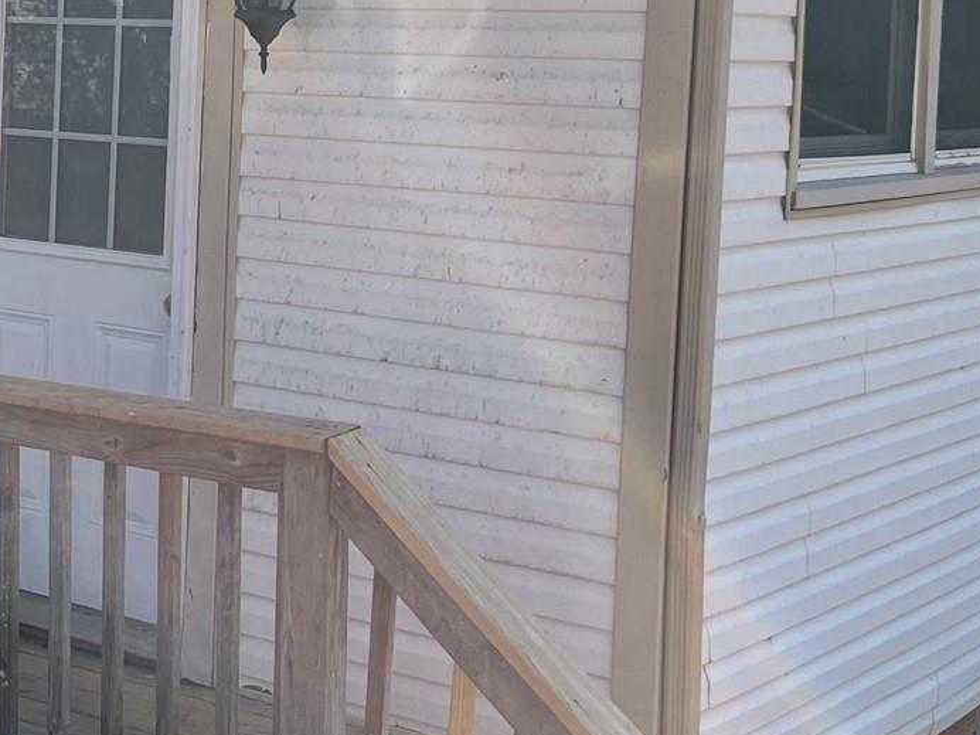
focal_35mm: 77
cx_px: -306
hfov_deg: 22.5
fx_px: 2180
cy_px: 178
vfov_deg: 19.0
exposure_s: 1/1477
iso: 50
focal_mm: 5.1
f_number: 1.6
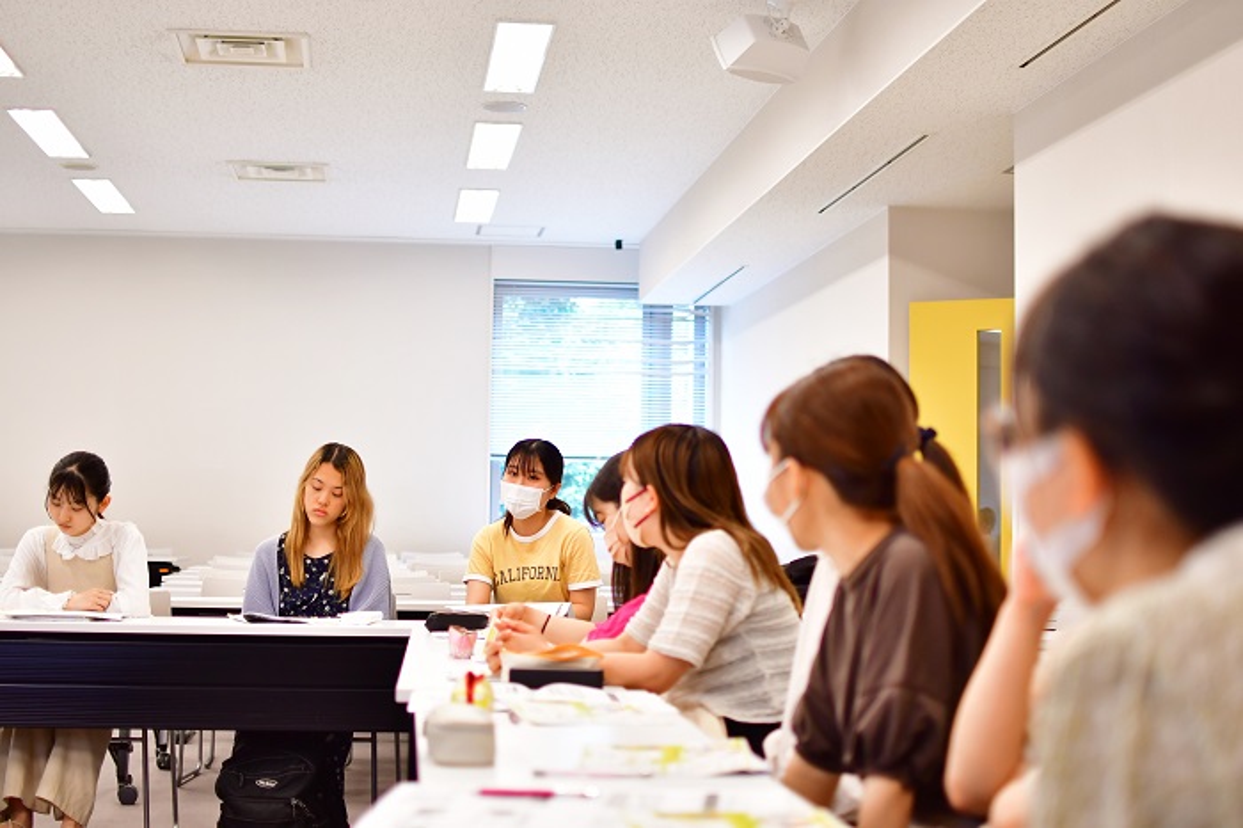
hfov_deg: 37.9
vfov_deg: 25.7
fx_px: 1812
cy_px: 414
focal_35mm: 52
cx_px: 622
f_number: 2
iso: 800
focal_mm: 35
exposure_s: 1/320
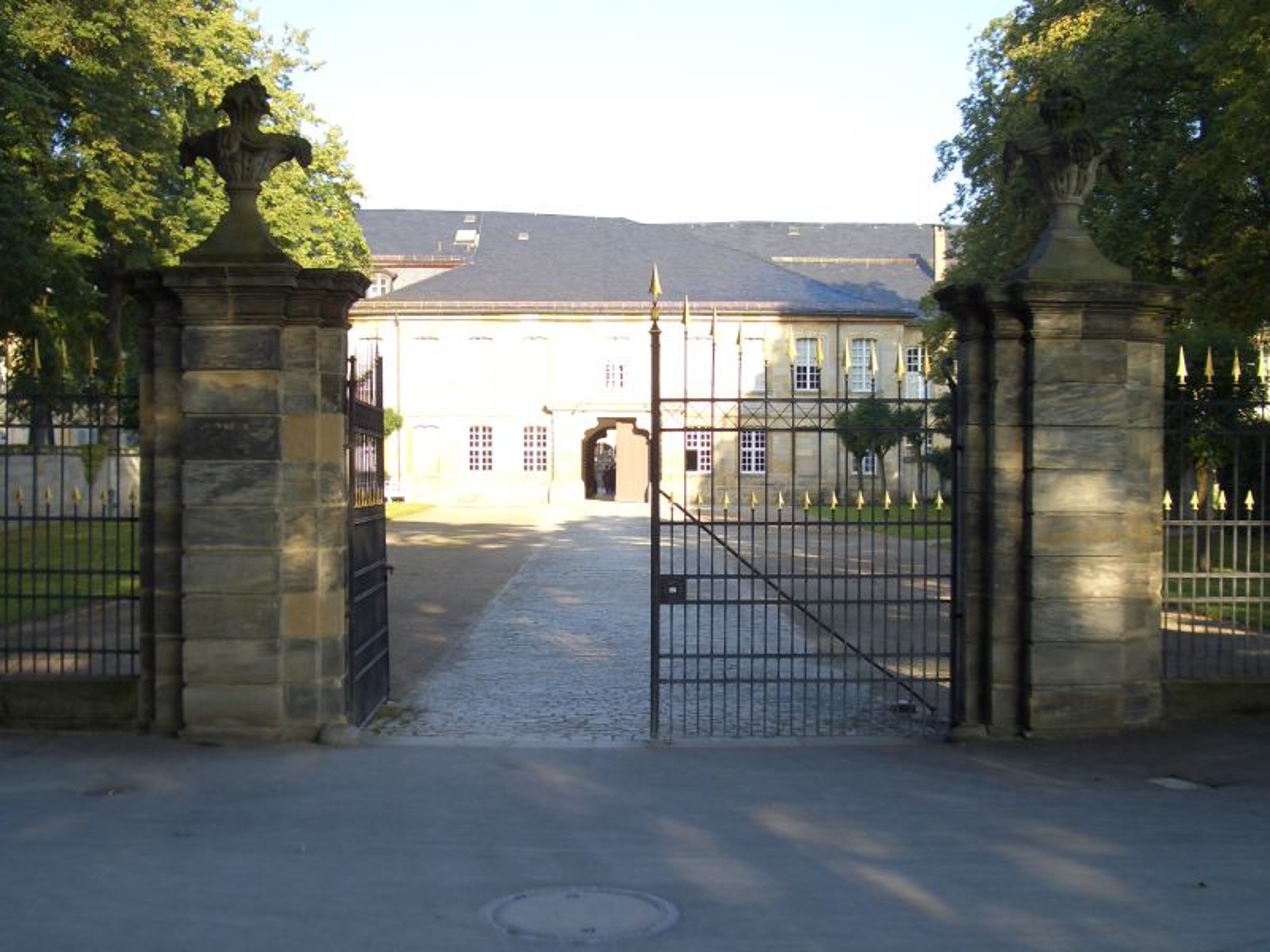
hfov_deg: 45.8
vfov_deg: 35.1
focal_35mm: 41
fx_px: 1504
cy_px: 476
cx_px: 635
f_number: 2.8
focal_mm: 6.8
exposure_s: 1/200
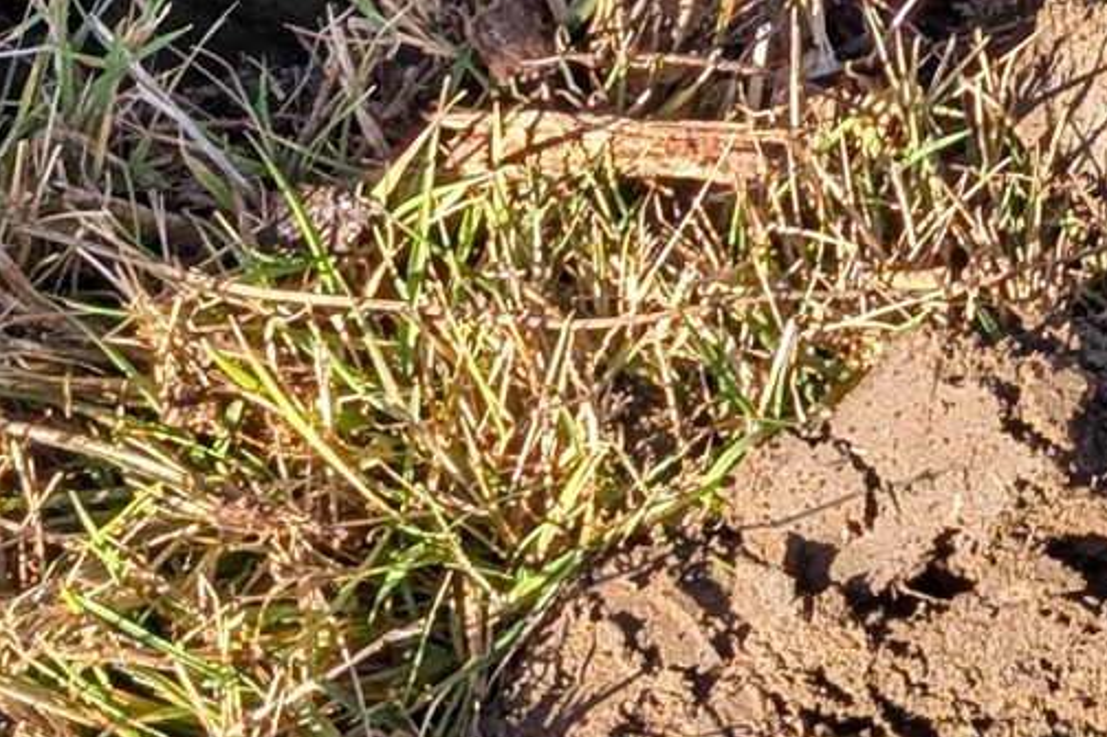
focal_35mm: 207
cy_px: -1454
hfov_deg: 9.7
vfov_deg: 6.1
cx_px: 1545
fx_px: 6363
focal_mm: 6.9
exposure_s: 1/225
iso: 19
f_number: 1.68
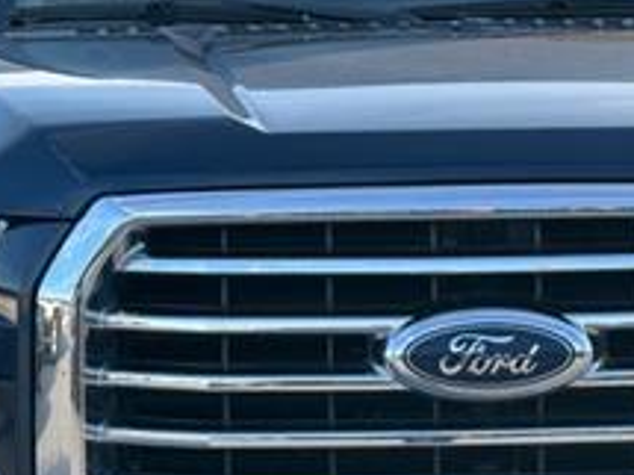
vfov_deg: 10.4
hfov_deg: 13.7
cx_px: 528
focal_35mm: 143
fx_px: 2618
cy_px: 325
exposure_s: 1/888
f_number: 1.78
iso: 64
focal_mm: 6.76
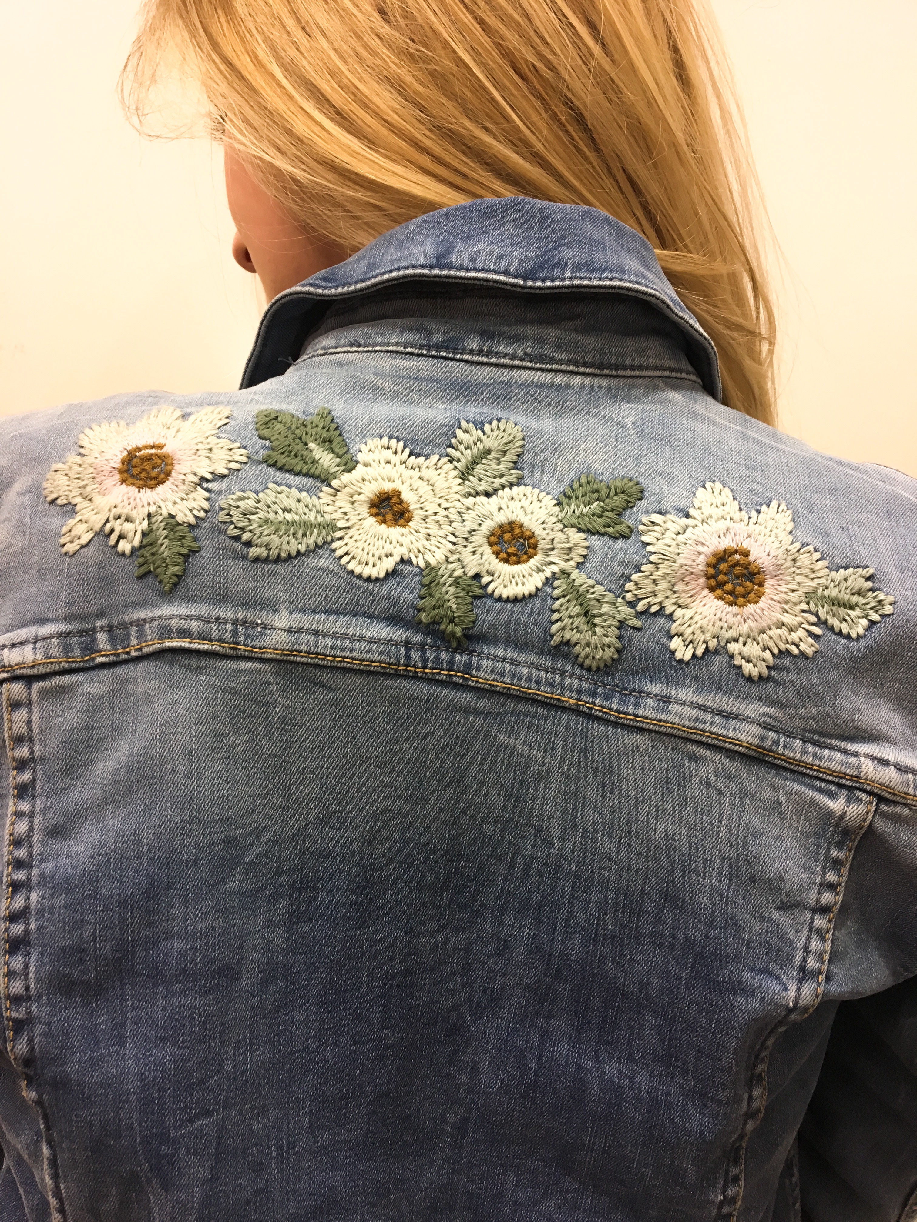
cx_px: 458
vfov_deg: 61.7
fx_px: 1024
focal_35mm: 29
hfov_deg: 48.2
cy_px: 611
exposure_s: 1/33
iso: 80
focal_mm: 4.15
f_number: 2.2
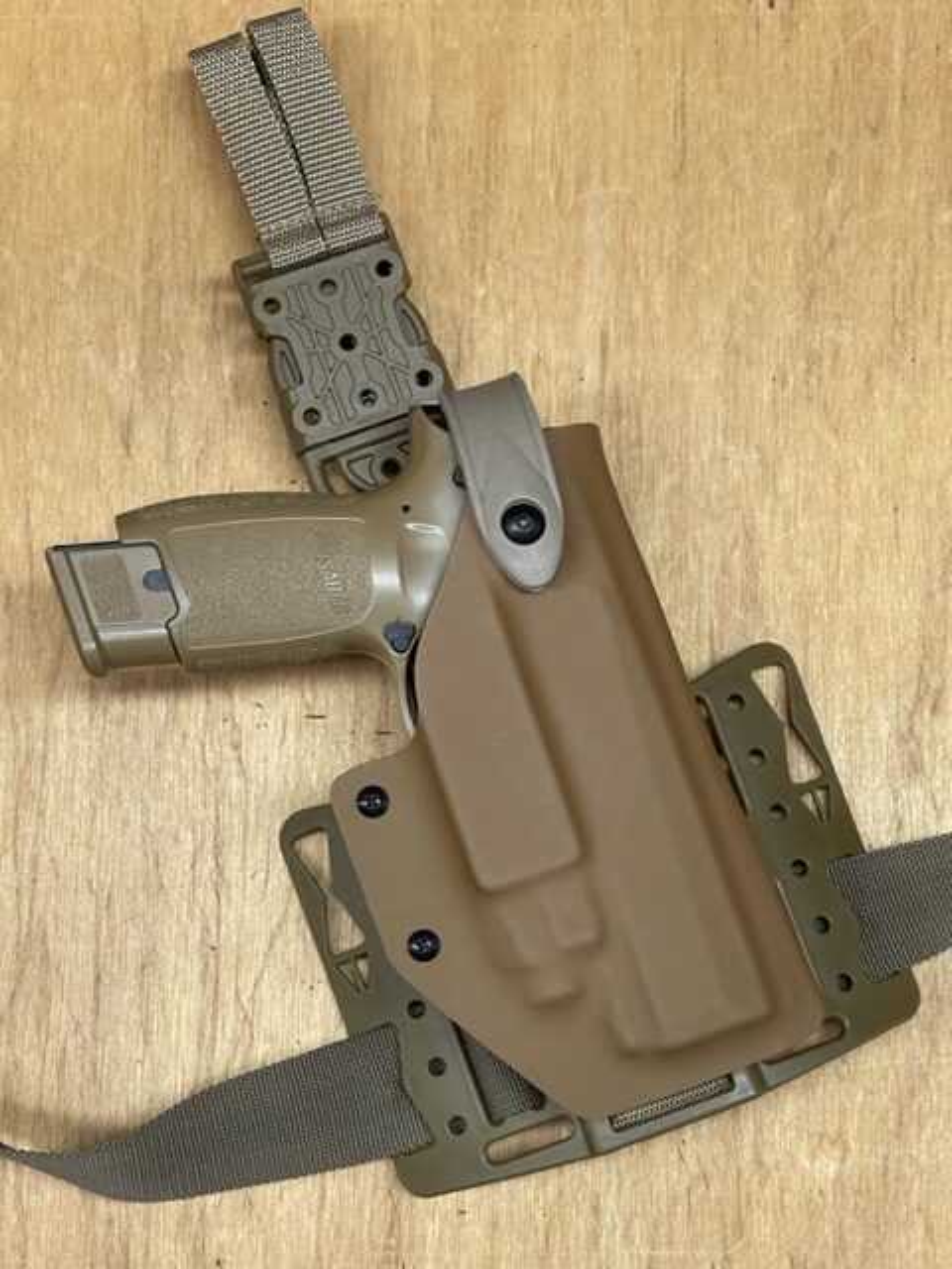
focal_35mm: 64
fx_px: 2347
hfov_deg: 22.9
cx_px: 476
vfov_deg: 30.3
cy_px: 634
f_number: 2.2
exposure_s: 1/60
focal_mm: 7.5
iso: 320
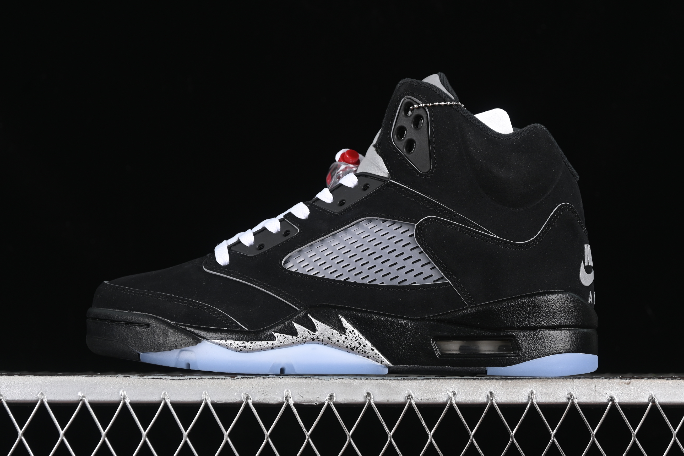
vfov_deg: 17.1
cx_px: 350
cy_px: 226
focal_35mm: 80
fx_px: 1520
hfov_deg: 25.4
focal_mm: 50
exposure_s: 1/50
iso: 160
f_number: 6.3
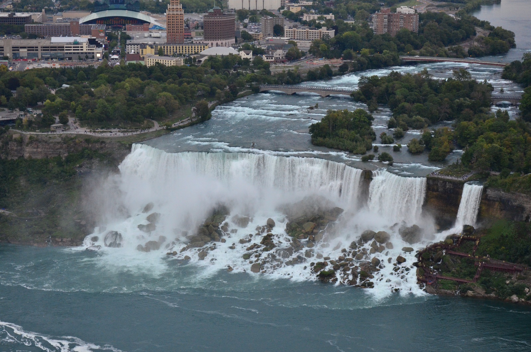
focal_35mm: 72
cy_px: 176
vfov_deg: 18.8
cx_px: 266
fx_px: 1060
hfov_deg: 28.1
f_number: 7.1
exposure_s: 1/500
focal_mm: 48
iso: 1600
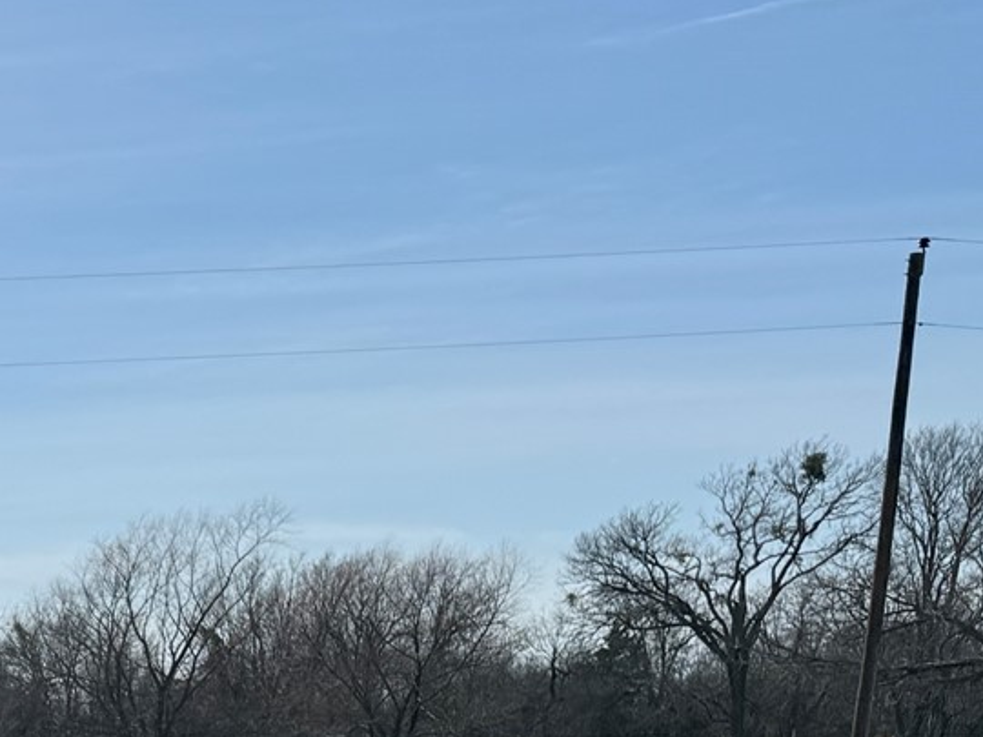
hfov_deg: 18.2
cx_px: -641
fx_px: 2584
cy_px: 1241
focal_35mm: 91
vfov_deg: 14.6
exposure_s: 1/9091
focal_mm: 6.76
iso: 80
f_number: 1.78
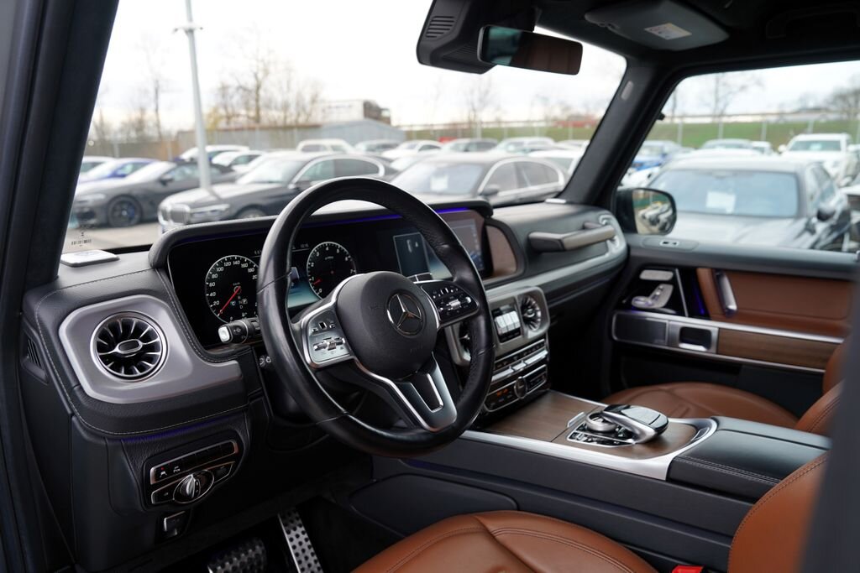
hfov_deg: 73.7
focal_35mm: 24
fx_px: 573
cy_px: 286
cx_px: 430
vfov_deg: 53.1
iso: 100
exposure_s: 1/60
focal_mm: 24
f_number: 4
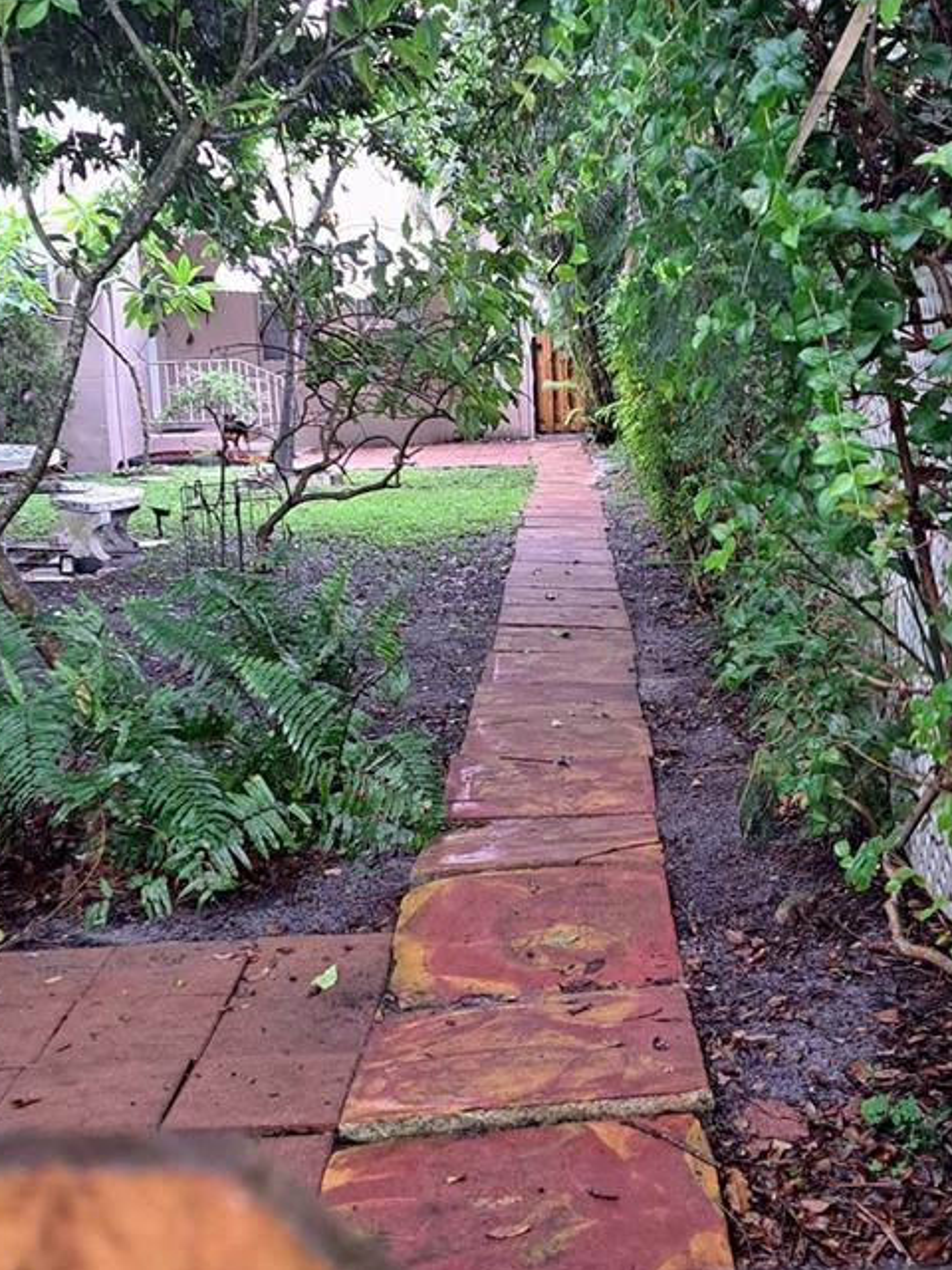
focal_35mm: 45
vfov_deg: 42.1
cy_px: 599
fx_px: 1650
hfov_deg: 32.2
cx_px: 516
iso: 100
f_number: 1.8
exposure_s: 1/60
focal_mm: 5.23
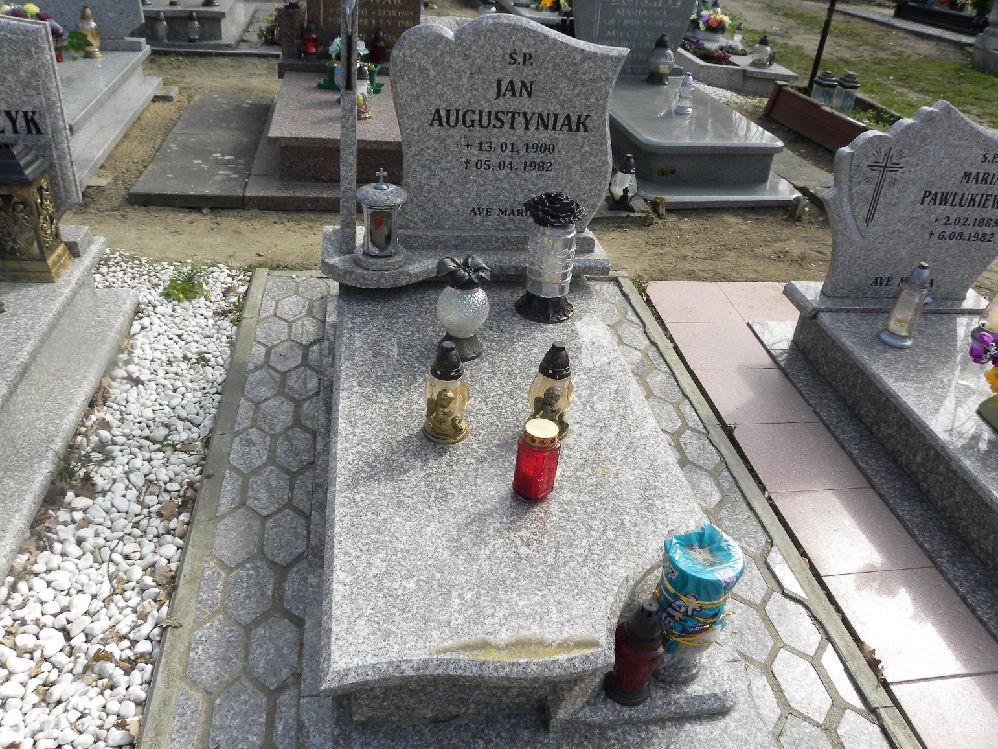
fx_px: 778
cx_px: 503
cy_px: 362
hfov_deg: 65.3
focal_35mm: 27
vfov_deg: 51.4
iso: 64
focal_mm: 4.6
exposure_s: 1/204
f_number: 4.5
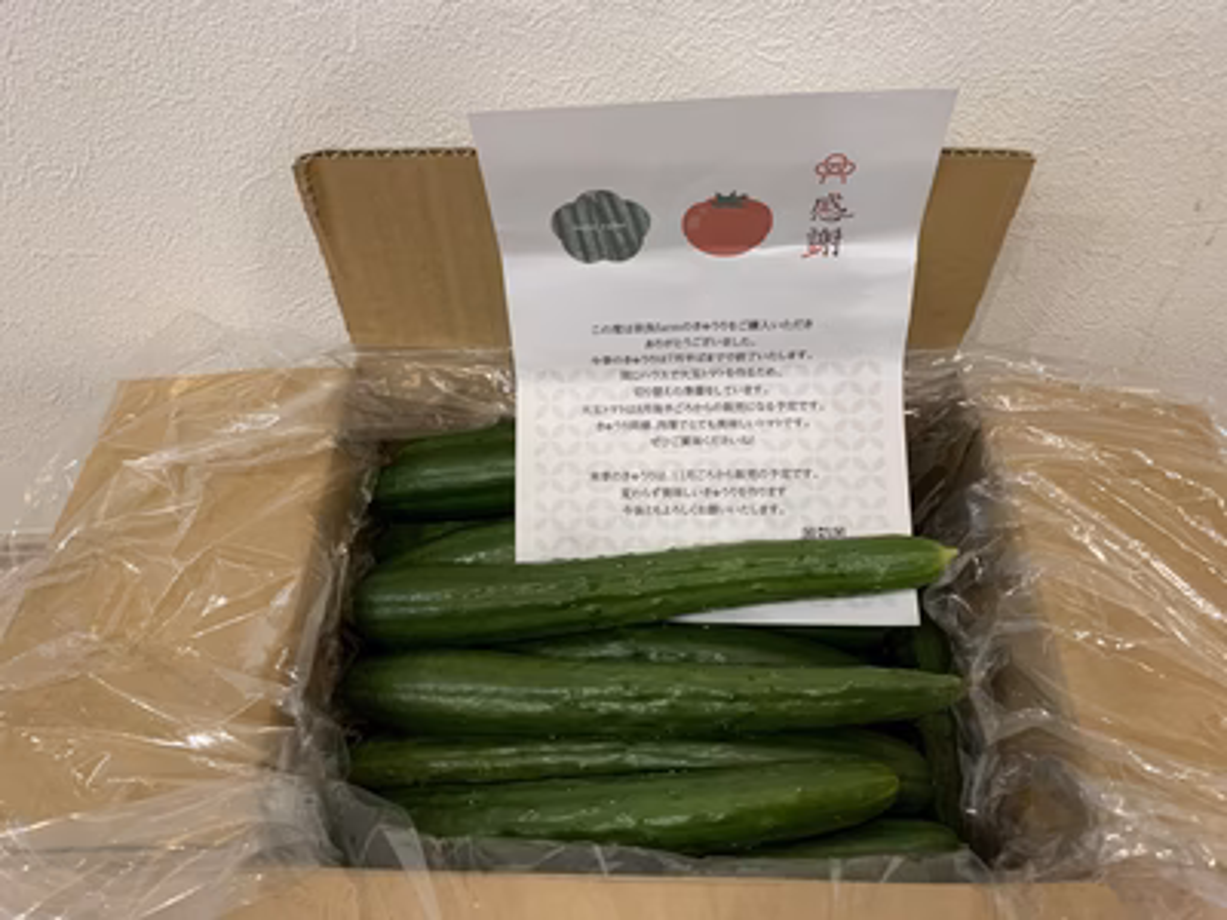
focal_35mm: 26
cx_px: 614
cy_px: 460
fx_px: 922
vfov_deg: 53.1
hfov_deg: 67.3
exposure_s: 1/50
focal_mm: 4.25
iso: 125
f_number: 1.8
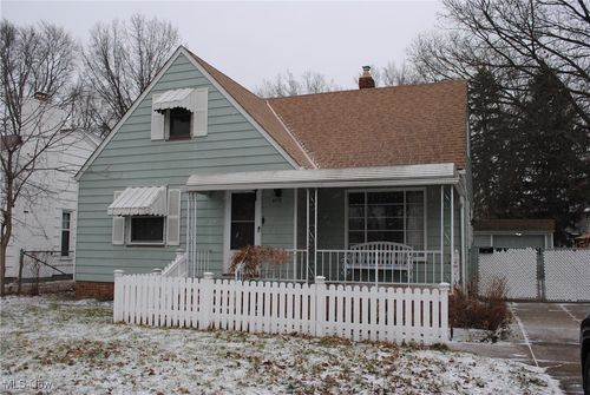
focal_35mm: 30
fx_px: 492
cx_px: 295
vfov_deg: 43.7
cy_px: 198
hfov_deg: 61.9
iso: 100
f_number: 6.3
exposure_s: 1/160
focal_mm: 20
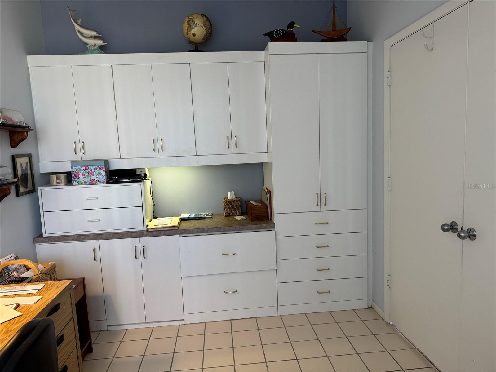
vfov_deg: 56.8
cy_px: 186
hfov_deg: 71.6
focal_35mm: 24
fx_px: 344
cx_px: 248
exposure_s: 1/120
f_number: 1.78
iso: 160
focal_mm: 6.76
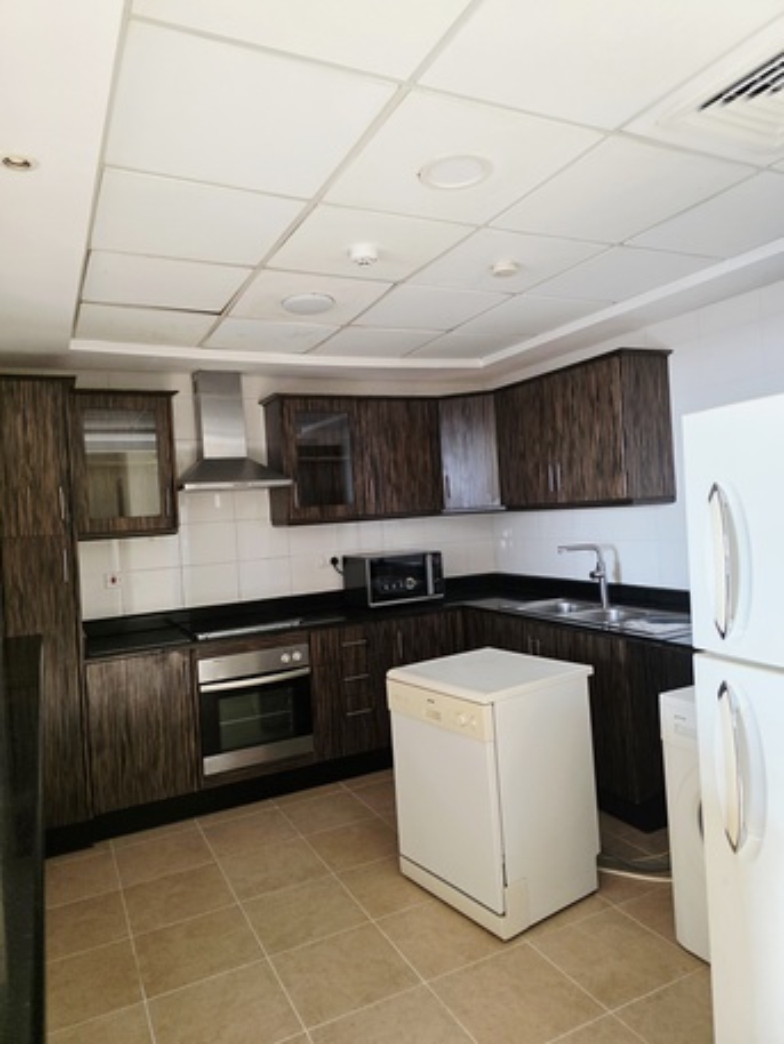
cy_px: 522
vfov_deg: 73.9
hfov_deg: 58.9
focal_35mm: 23
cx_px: 392
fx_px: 694
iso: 320
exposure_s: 1/101
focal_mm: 6.3
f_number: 1.7
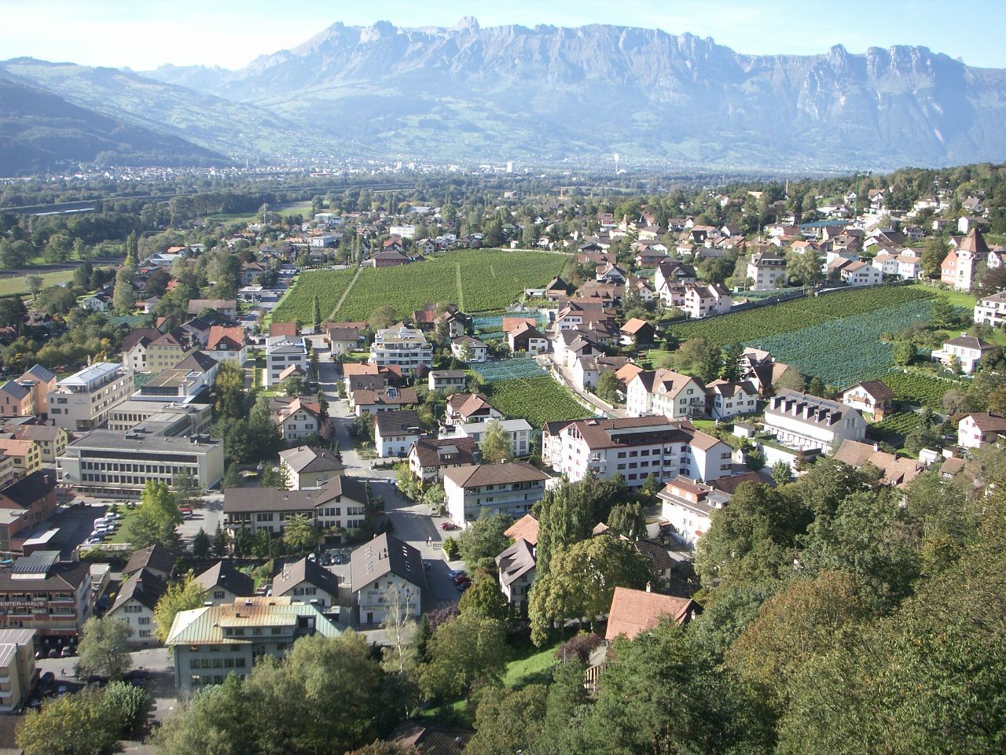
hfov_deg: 50.1
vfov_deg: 38.7
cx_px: 503
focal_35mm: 37
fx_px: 1075
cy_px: 378
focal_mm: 7.7
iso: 50
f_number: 3.5
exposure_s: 1/250
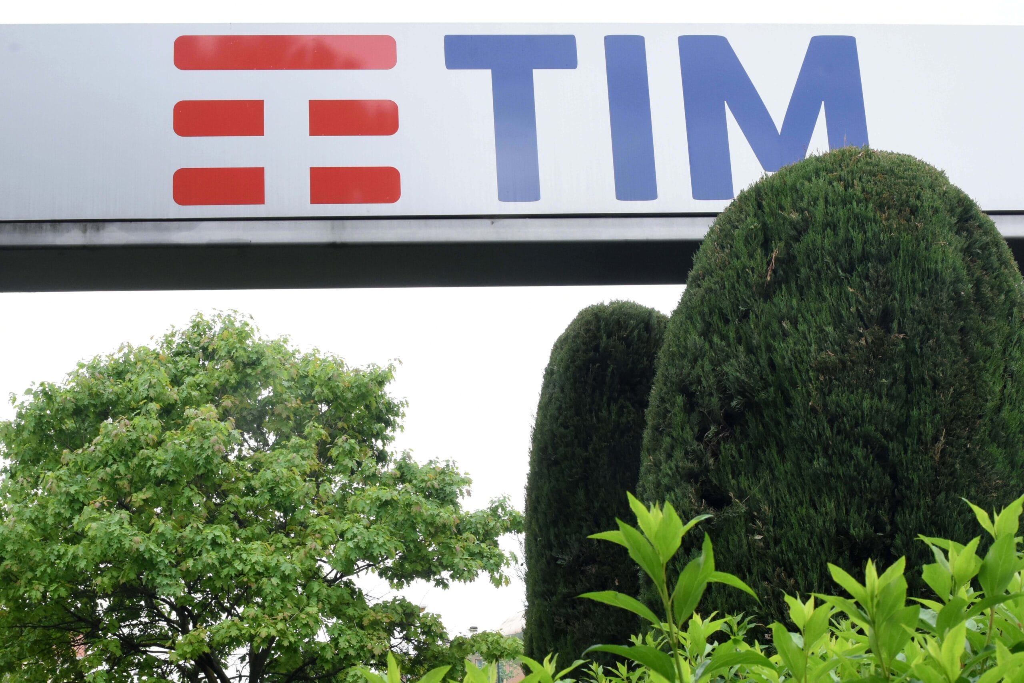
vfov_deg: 45.0
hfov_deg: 63.6
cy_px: 342
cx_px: 512
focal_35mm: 29
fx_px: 825
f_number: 11
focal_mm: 29
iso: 1600
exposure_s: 1/320
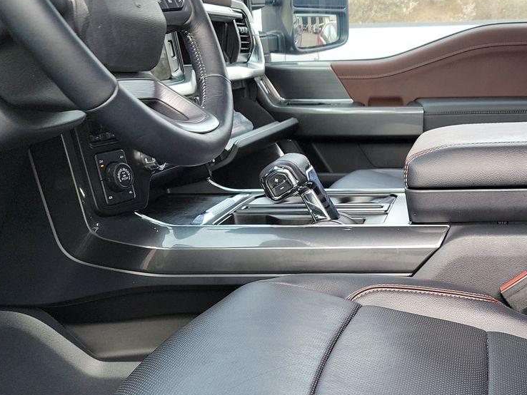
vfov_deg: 27.7
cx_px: 418
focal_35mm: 52
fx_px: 792
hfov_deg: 35.7
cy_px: 296
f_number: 1.8
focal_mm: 6.7
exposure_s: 1/59
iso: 50
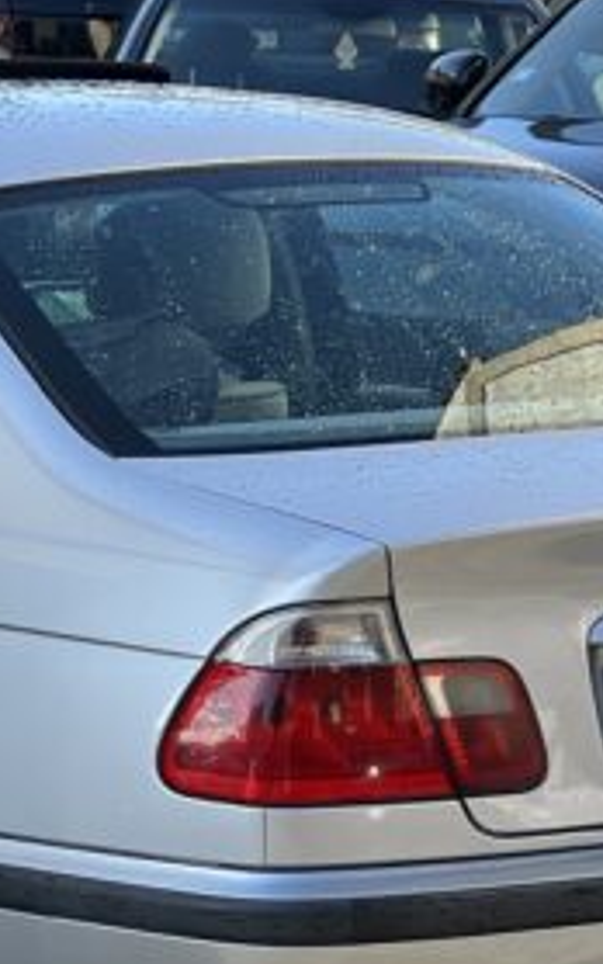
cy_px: 614
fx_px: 6173
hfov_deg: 5.6
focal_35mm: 235
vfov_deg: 8.9
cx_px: -3
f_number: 2.8
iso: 25
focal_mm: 9
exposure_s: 1/230
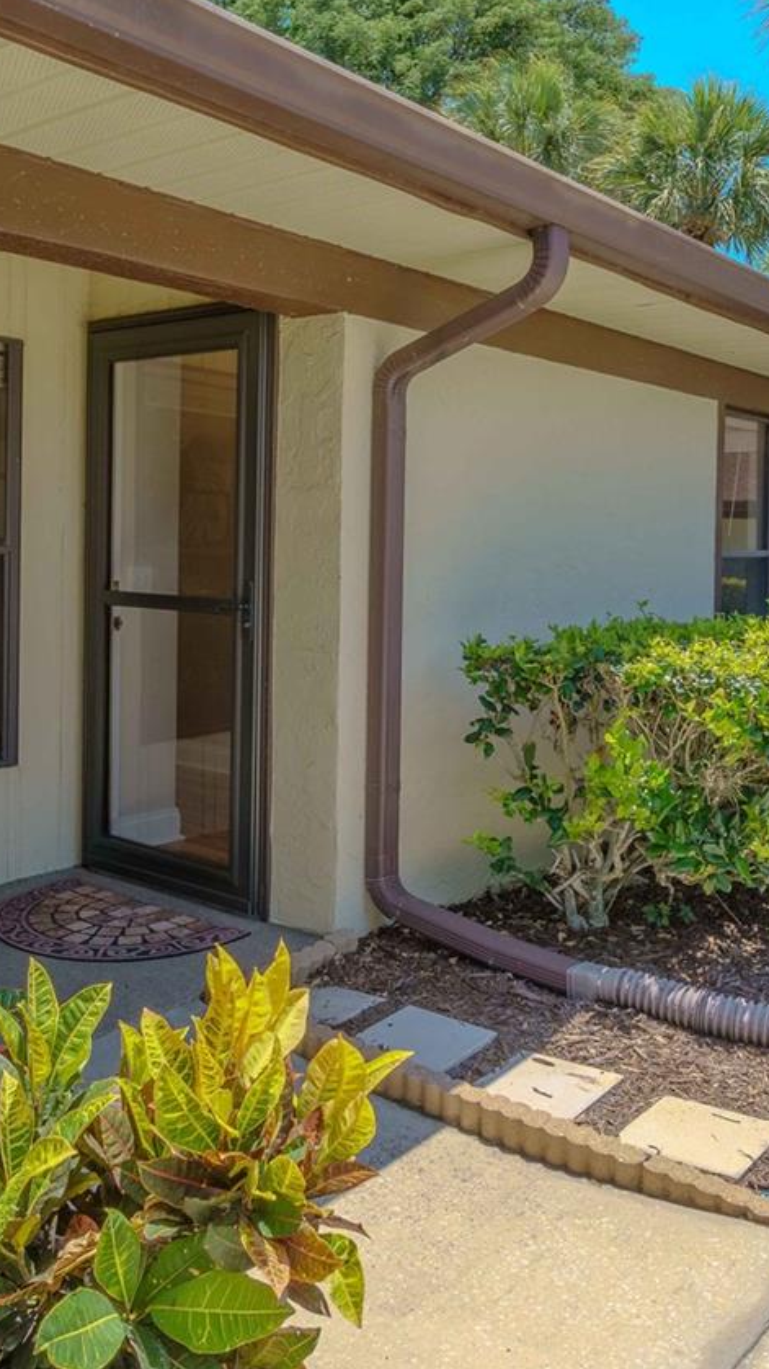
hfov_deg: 35.6
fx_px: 1197
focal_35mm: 33
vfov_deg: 59.2
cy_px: 570
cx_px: 369
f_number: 6.3
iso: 320
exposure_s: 1/1600
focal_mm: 11
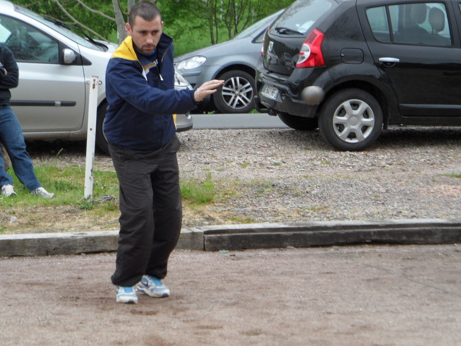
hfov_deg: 13.6
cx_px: 226
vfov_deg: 10.2
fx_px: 1932
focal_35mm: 145
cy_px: 164
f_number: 4.4
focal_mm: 20
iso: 100
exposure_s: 1/125
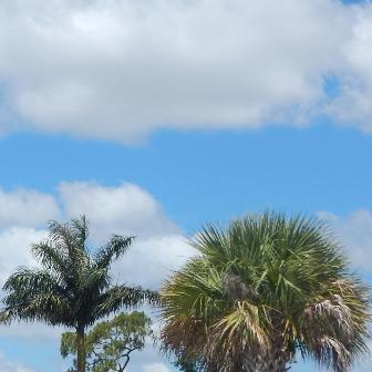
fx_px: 1410
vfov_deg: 14.9
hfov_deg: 14.4
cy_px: 334
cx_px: -106
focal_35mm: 116
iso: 125
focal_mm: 7.7
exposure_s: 1/640
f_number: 7.1
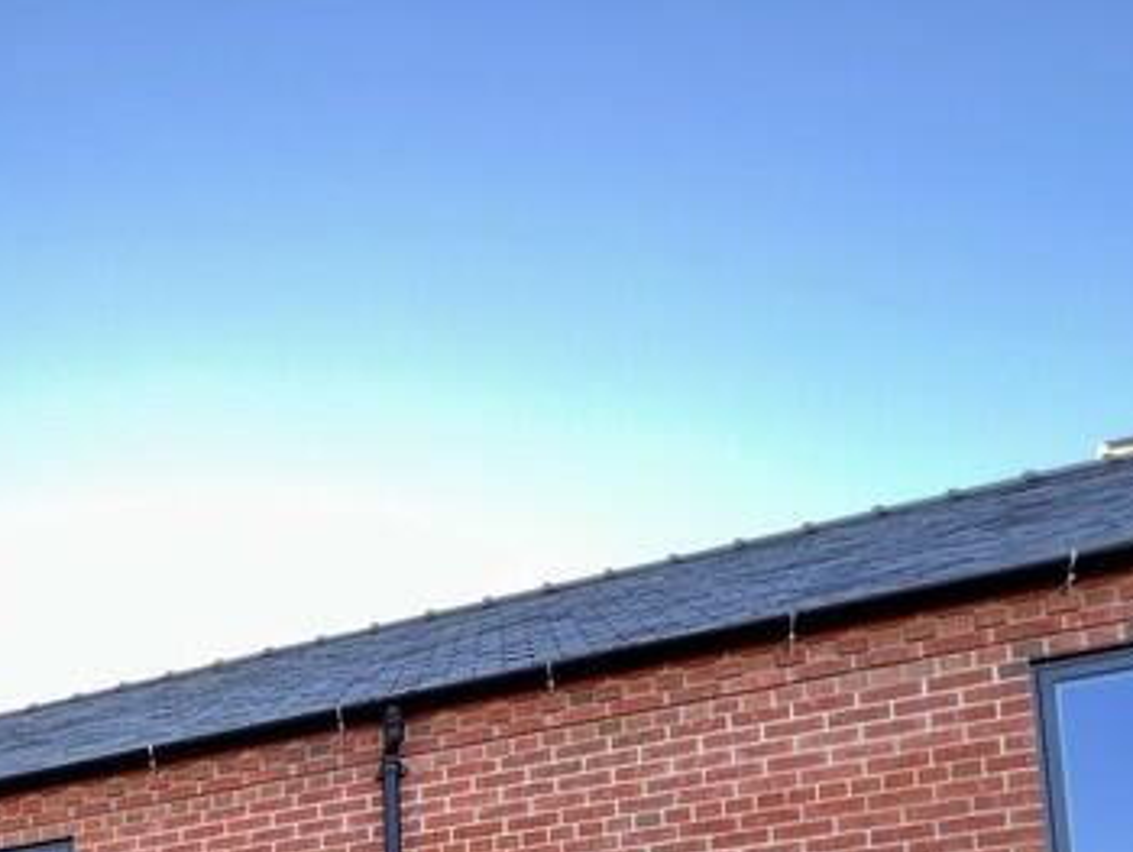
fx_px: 1245
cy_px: 1238
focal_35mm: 38
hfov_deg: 40.4
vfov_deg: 27.6
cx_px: -87
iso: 32
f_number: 1.8
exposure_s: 1/103
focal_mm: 1.57
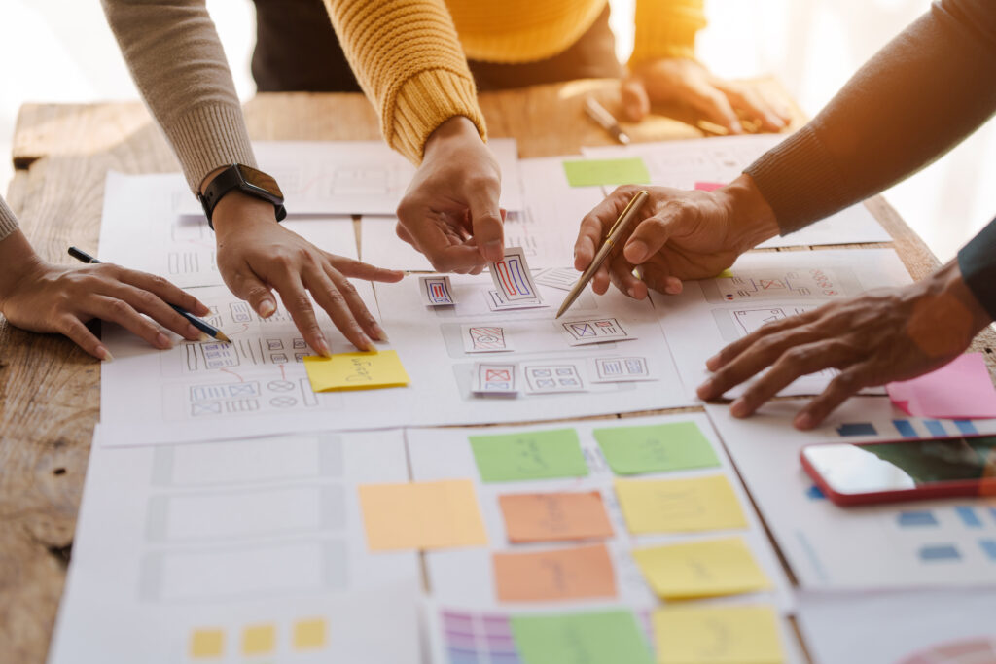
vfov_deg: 16.1
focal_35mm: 85
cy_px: 332
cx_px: 498
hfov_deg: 23.9
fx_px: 2352
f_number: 2.5
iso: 100
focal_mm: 85
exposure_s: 1/200
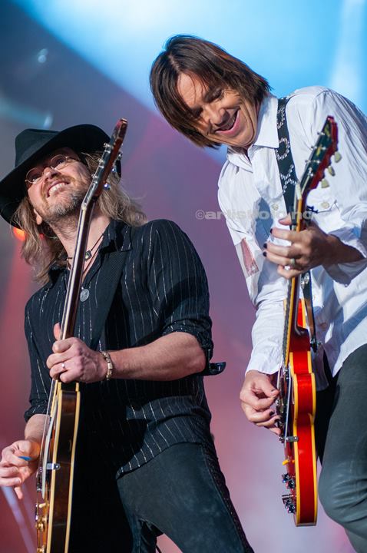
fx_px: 1840
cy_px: 276
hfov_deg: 11.4
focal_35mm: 120
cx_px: 184
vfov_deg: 17.1
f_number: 4
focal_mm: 80
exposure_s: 1/640
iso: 640
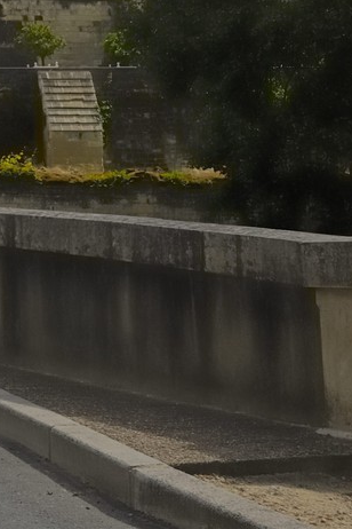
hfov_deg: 9.3
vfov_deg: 15.5
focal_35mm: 130
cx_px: -546
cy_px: 1
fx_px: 1903
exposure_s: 1/200
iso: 100
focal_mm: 25
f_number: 11
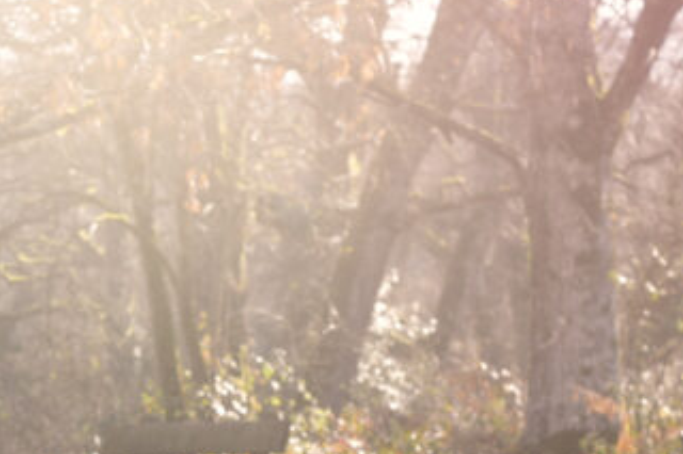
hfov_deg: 12.7
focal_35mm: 160
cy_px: 577
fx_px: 3034
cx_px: 15
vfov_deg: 8.5
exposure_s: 1/800
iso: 400
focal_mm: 50
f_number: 6.3
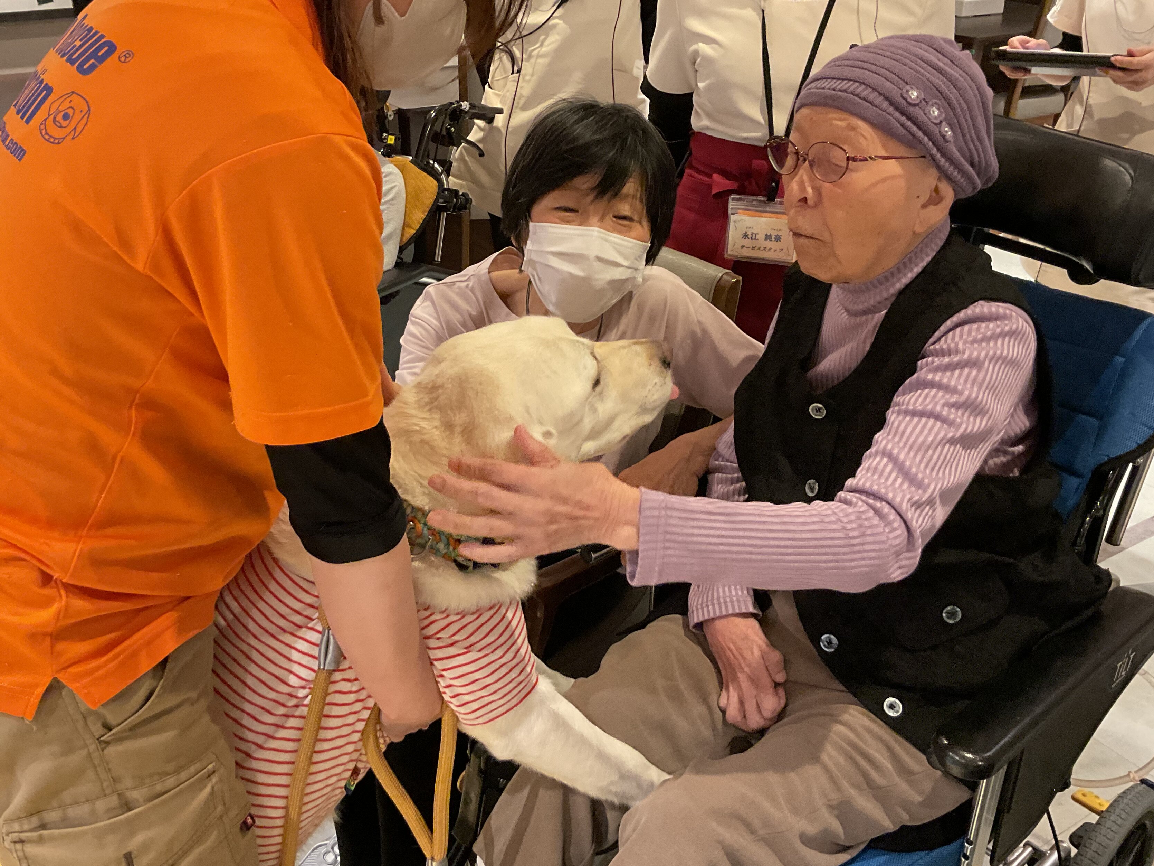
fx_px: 1167
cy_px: 384
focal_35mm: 35
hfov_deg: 52.6
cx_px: 531
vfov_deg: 40.6
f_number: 1.8
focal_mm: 3
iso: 200
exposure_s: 1/50
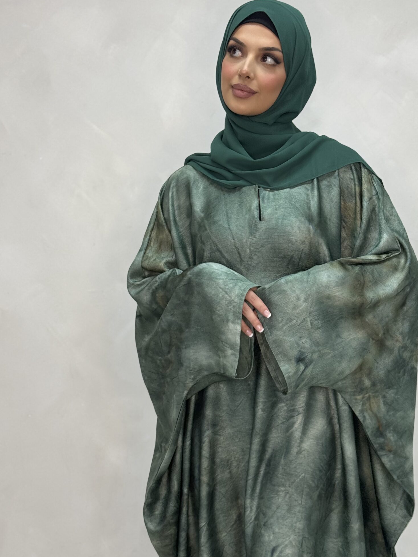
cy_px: 336
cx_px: 274
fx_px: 1014
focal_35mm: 63
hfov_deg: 23.2
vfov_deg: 30.6
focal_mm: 6.76
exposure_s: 1/121
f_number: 1.78
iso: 80
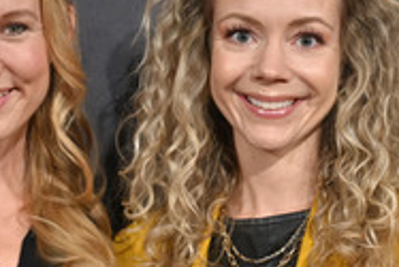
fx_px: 1841
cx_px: 167
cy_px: 186
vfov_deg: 8.3
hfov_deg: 12.4
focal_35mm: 166
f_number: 4
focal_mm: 69
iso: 1000
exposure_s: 1/200
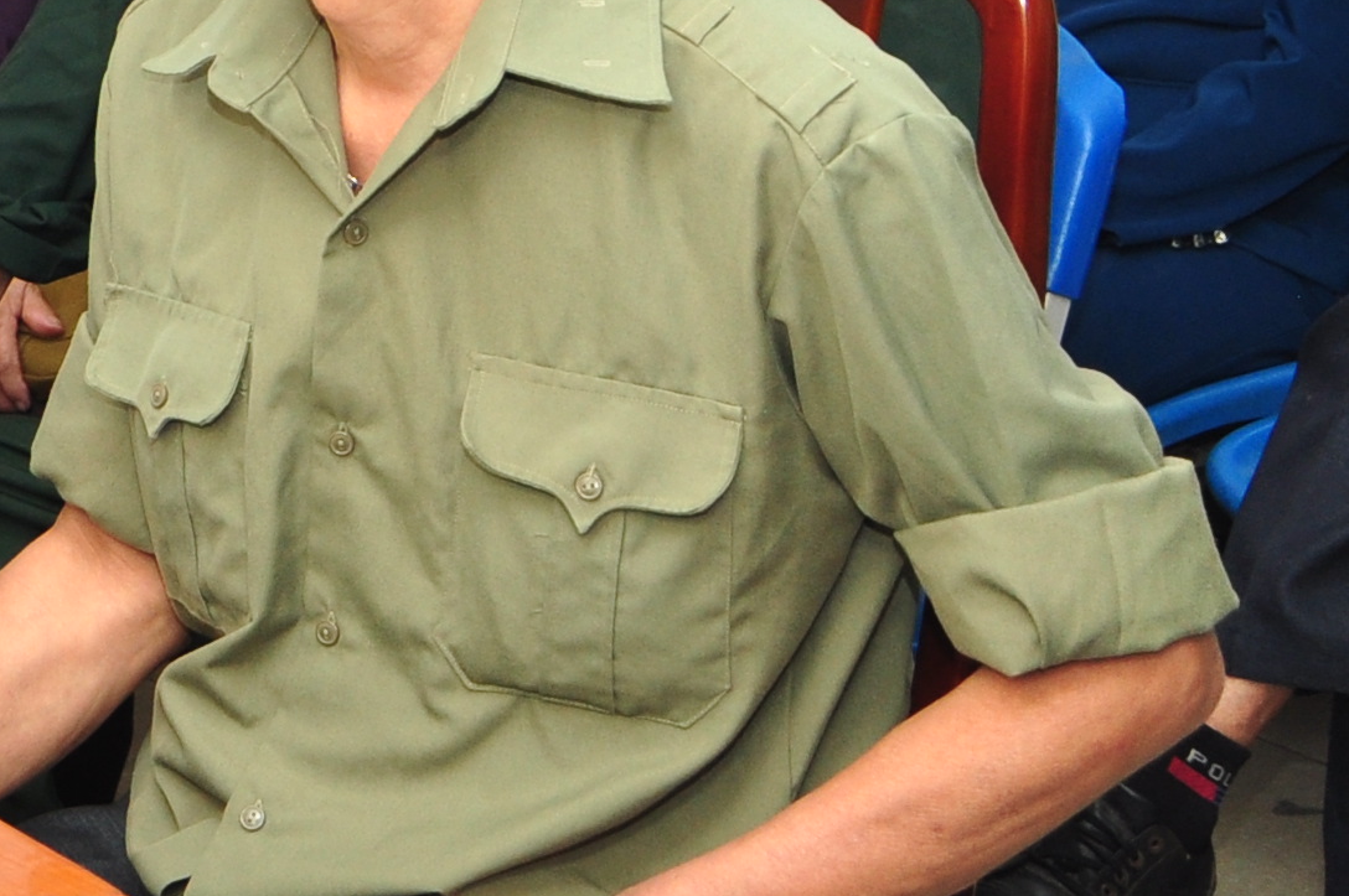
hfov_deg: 14.3
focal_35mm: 130
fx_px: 4866
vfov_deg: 10.3
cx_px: -932
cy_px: -271
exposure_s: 1/200
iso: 320
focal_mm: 22
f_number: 4.5
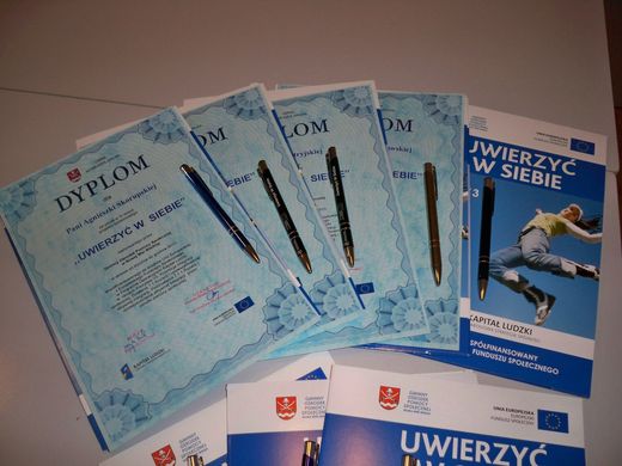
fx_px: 629
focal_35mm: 35
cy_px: 233
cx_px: 311
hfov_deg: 52.6
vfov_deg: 40.7
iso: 200
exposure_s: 1/60
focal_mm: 6.3
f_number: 3.1
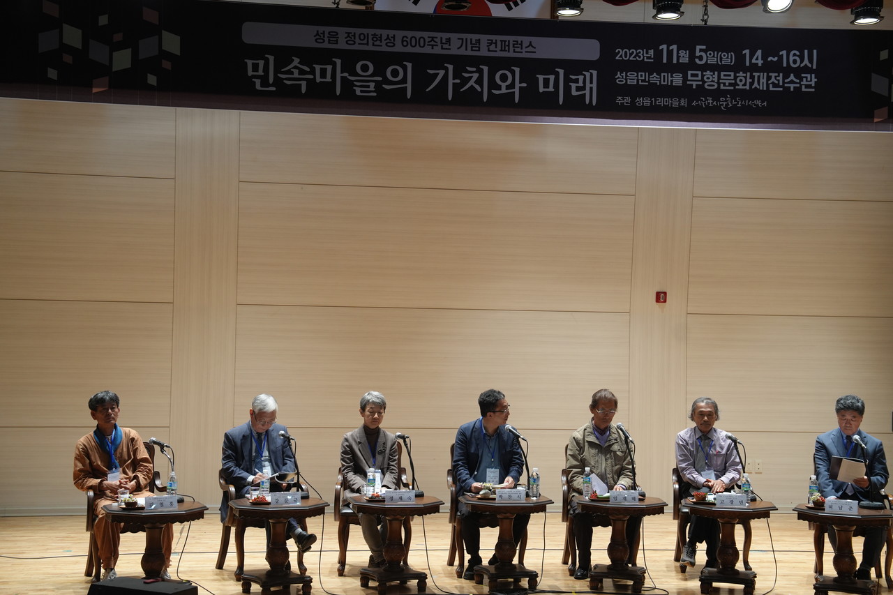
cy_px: 298
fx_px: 1290
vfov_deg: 26.0
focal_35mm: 52
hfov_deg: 38.2
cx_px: 446
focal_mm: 52
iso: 1250
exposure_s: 1/160
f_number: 4
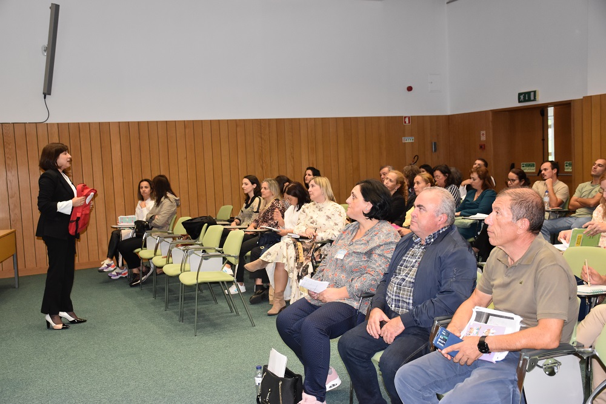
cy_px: 202
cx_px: 303
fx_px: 656
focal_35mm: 39
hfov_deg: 49.6
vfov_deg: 34.2
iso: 1250
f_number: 3.8
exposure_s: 1/60
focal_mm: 26
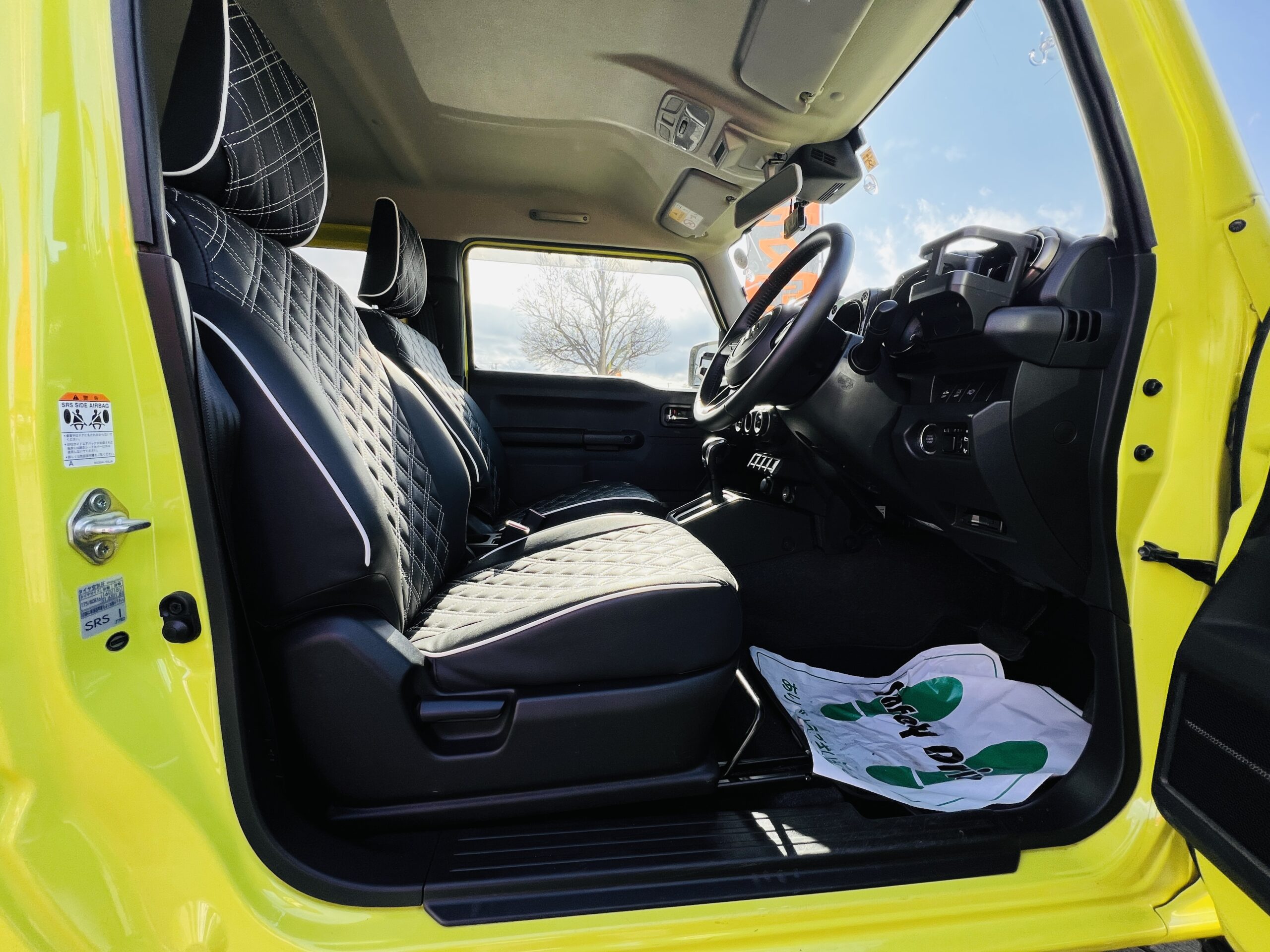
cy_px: 476
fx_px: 477
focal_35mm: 13
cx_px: 635
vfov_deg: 89.9
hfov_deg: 106.2
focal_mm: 1.57
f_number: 1.8
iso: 32
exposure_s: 1/481
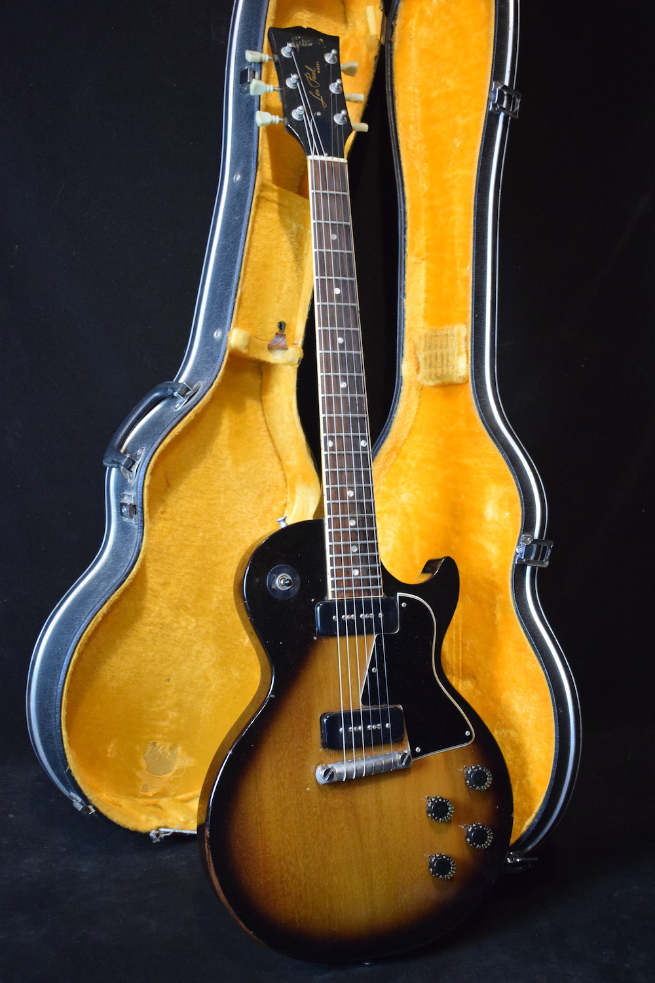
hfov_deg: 33.0
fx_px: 1105
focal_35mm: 40
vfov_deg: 47.9
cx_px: 328
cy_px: 492
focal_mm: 27
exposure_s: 1/60
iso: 3200
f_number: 4
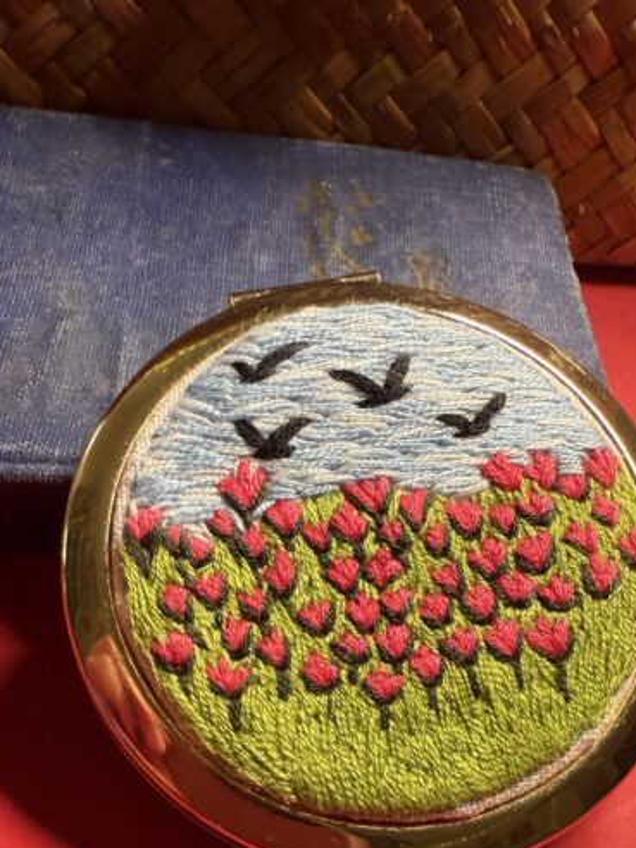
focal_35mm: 39
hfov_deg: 36.8
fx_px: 955
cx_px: 338
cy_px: 634
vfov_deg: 46.2
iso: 200
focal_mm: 2.22
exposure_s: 1/50
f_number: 2.2
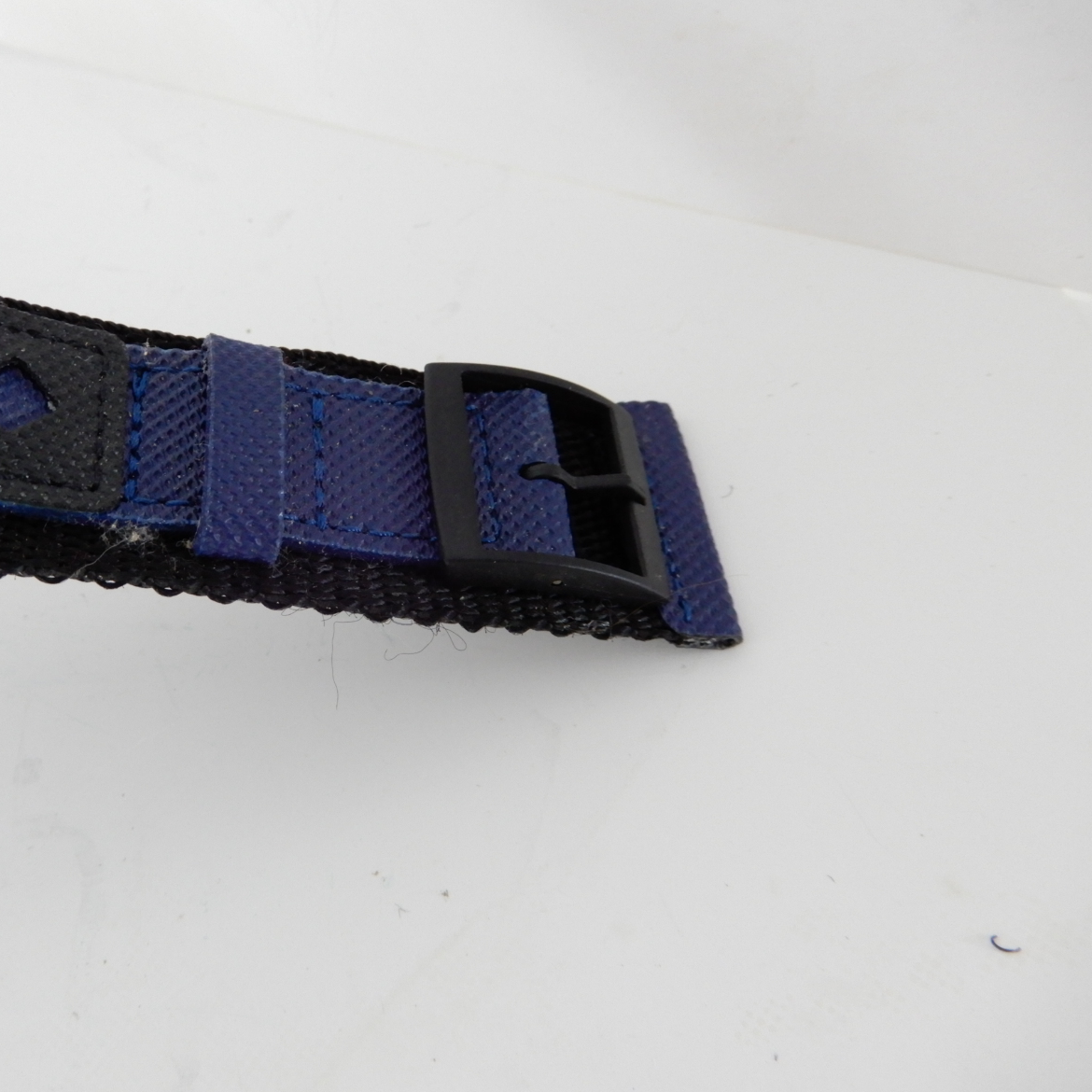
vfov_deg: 55.6
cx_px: 348
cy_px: 538
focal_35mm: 29
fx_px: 1035
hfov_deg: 54.3
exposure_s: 1/25
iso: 400
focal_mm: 4.3
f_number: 3.4
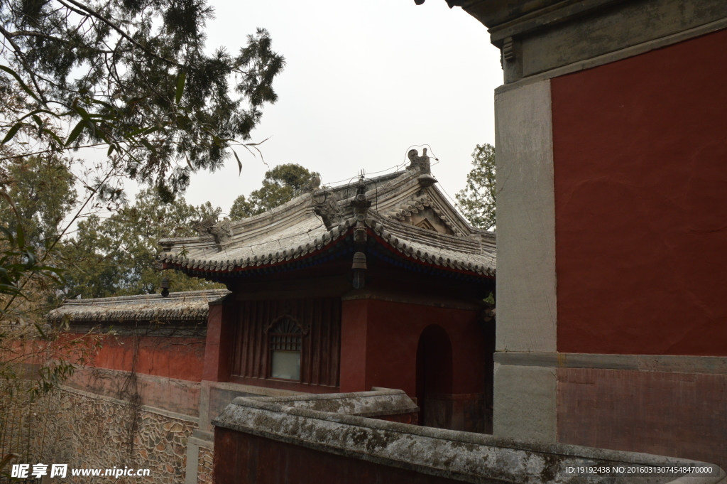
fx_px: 605
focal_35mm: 30
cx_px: 364
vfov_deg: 43.5
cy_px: 242
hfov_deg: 62.0
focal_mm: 20
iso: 400
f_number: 8
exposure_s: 1/250
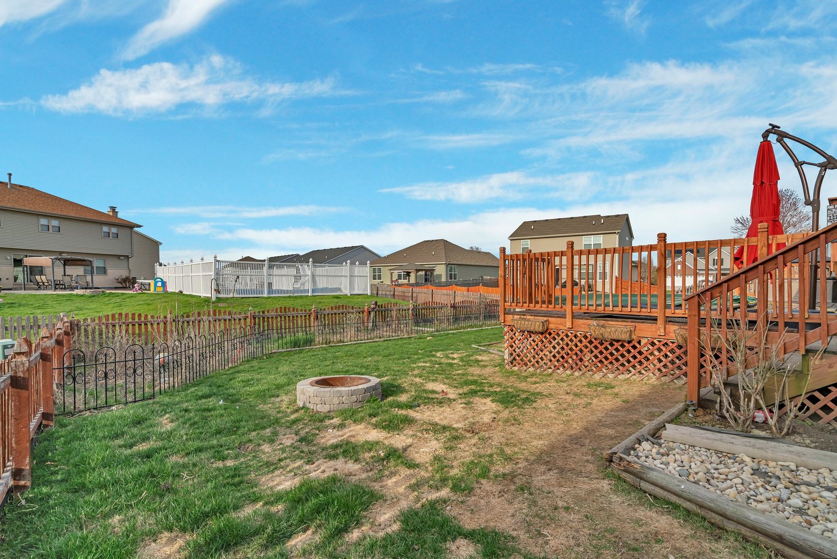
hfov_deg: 96.7
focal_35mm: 16
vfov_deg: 73.8
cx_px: 418
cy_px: 280
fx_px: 372
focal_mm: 16
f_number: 9
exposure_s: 1/400
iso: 640
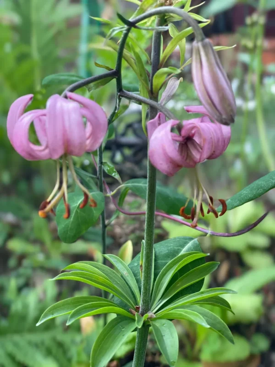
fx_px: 551
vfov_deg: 36.8
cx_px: 138
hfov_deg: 28.0
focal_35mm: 52
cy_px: 184
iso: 64
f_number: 2
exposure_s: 1/122
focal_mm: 6
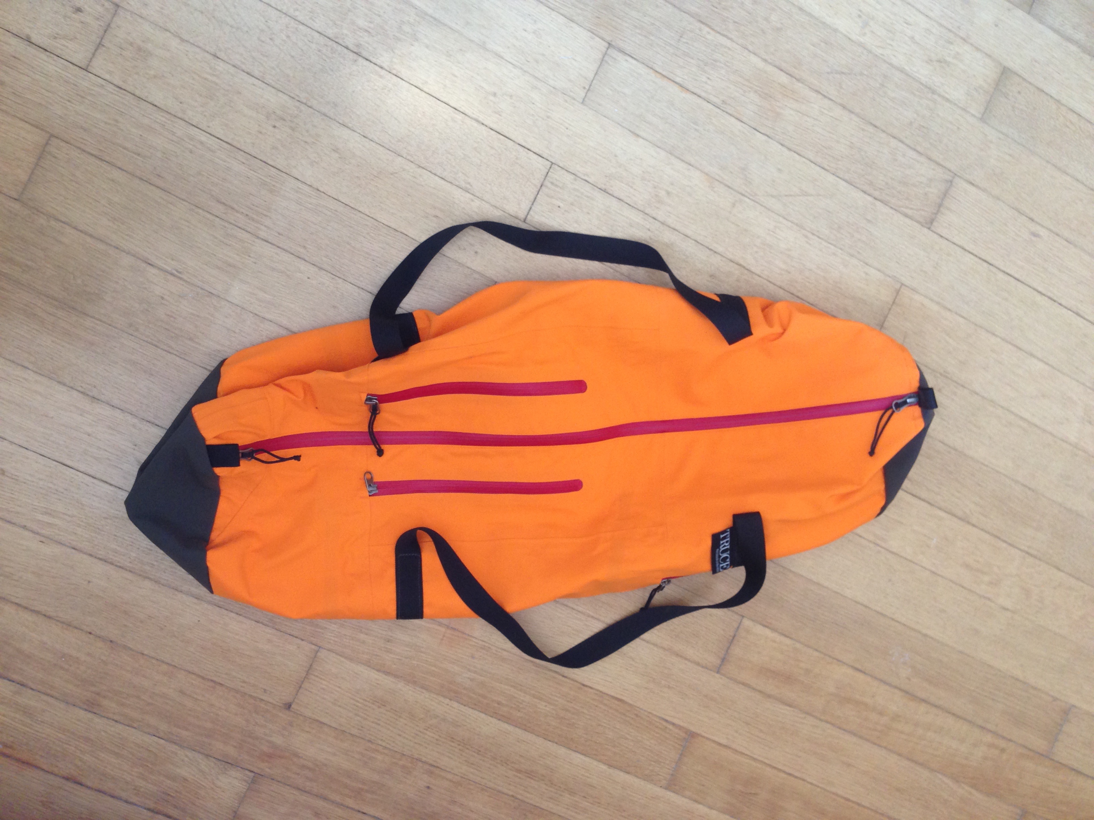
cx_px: 547
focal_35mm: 33
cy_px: 410
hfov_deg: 55.4
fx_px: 1043
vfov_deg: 42.9
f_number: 2.4
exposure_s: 1/20
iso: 80
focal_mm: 4.12
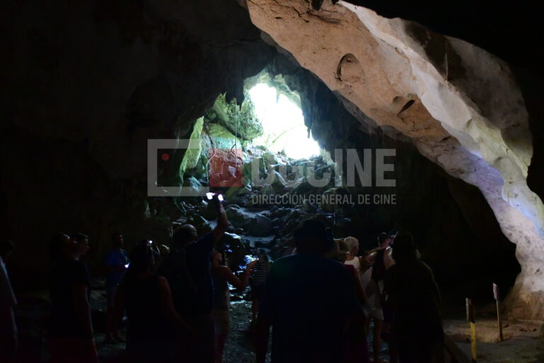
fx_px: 544
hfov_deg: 53.1
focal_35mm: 36
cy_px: 182
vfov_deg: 36.9
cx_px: 272
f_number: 2.8
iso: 16000
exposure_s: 1/30
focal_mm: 24
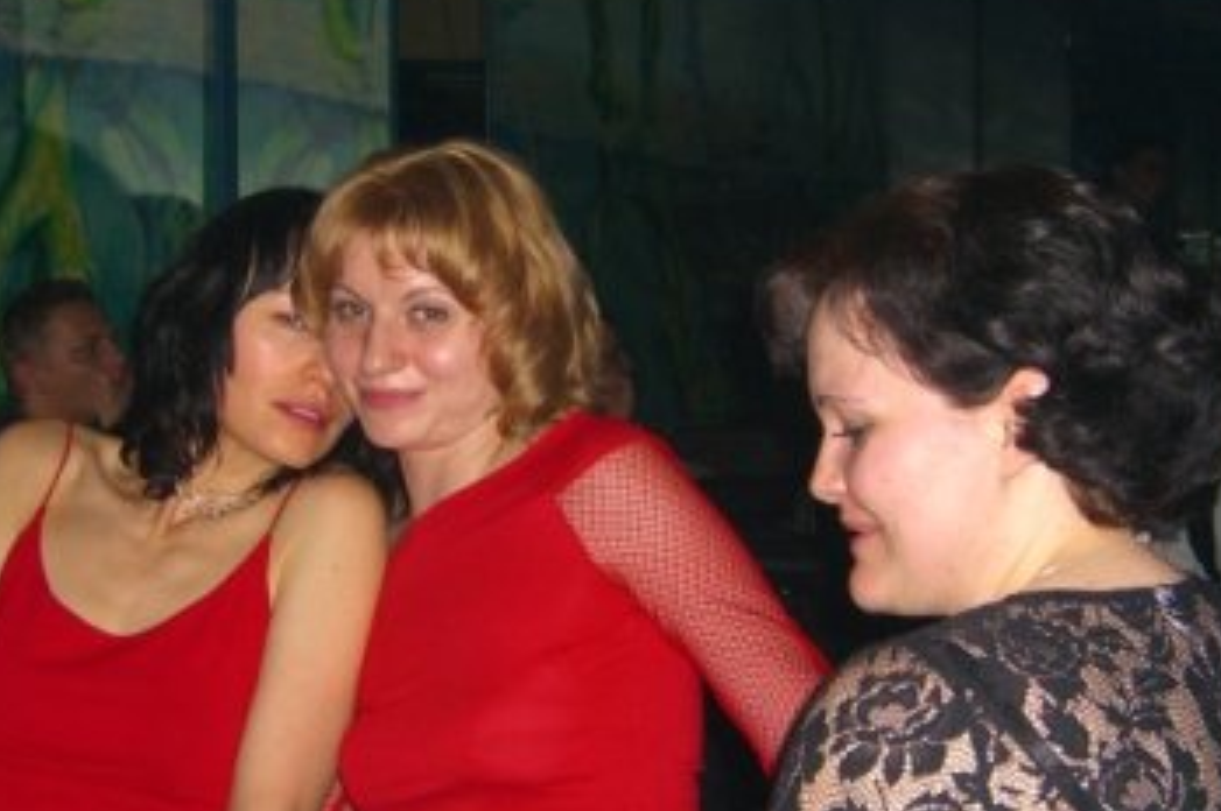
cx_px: 637
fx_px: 2304
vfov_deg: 19.9
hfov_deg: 29.7
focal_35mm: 68
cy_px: 510
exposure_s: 1/60
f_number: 2.8
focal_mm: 7.9
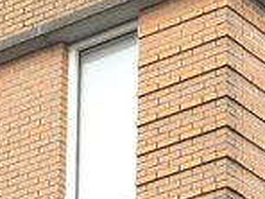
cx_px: 362
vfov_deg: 5.0
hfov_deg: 6.9
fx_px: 2166
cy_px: 633
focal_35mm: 283
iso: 100
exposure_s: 1/640
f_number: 3.2
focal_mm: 8.8
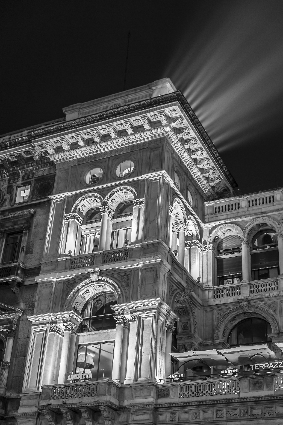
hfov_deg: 24.6
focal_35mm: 55
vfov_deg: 36.2
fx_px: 648
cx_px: 142
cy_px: 212
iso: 1600
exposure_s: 1/25
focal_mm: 55
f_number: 4
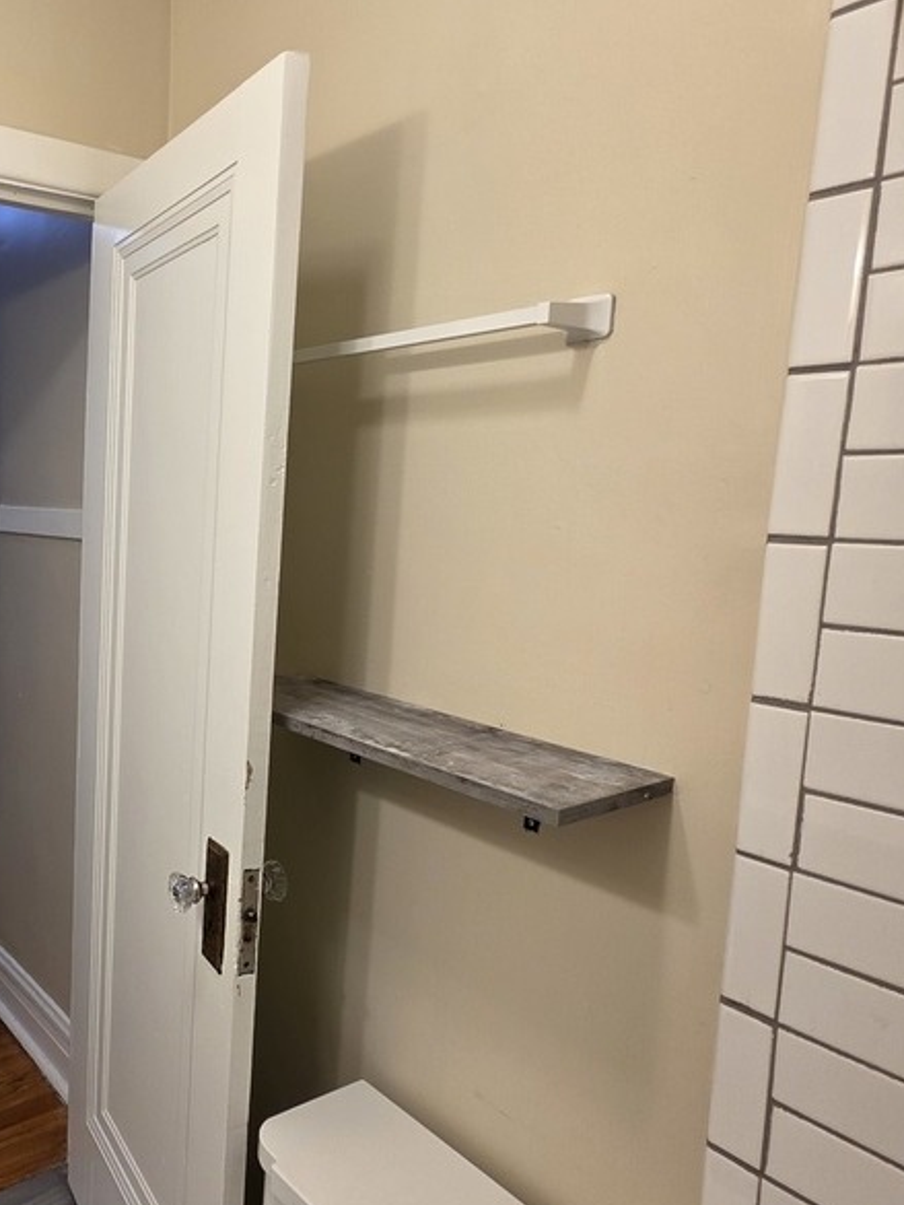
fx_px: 835
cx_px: 109
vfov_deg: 71.6
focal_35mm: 24
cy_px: 601
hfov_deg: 51.0
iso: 80
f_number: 1.9
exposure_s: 1/120
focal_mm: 2.2
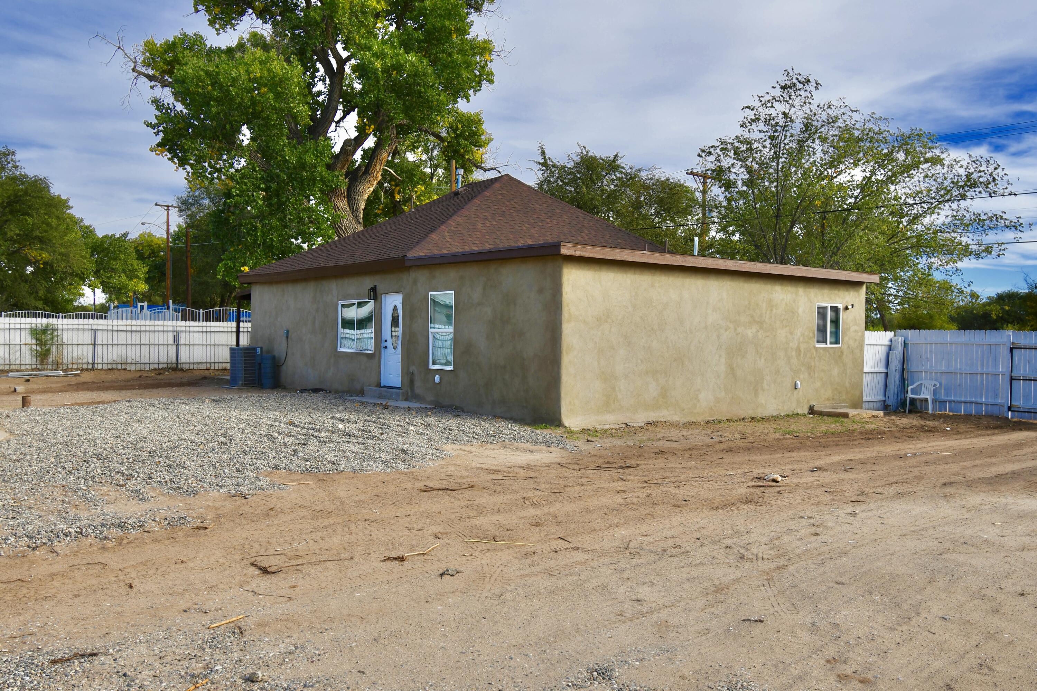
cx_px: 518
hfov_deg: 61.9
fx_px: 864
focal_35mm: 30
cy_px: 346
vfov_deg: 43.6
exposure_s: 1/250
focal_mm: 20
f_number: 8
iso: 110
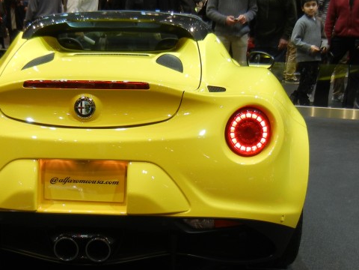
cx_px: 120
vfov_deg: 22.9
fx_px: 664
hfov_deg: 30.0
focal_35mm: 64
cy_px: 152
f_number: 3.5
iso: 160
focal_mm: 5.4
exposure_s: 1/63.8
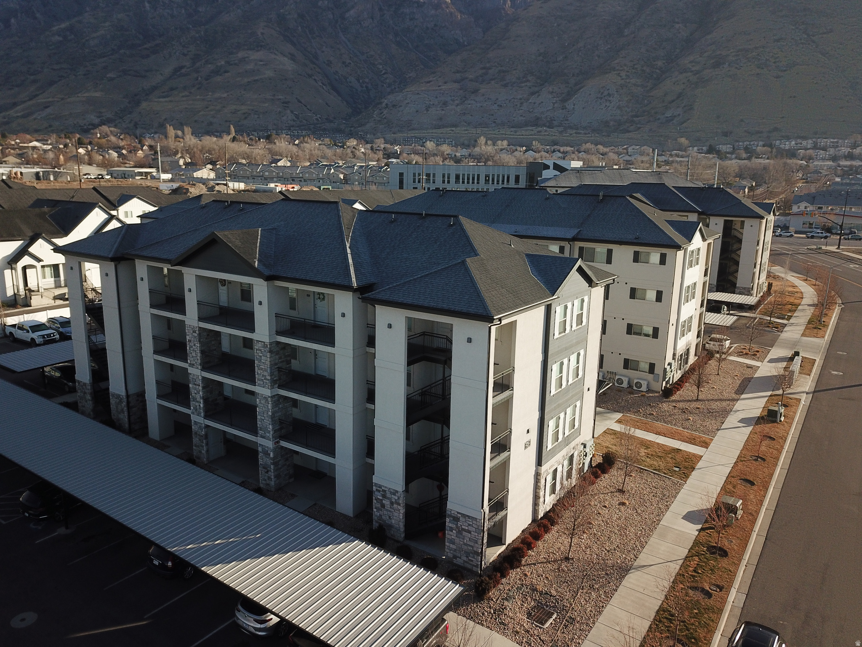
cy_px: 324
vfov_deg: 53.1
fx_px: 647
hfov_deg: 67.3
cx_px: 431
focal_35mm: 26
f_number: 2.2
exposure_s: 1/1019
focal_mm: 4.7
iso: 100
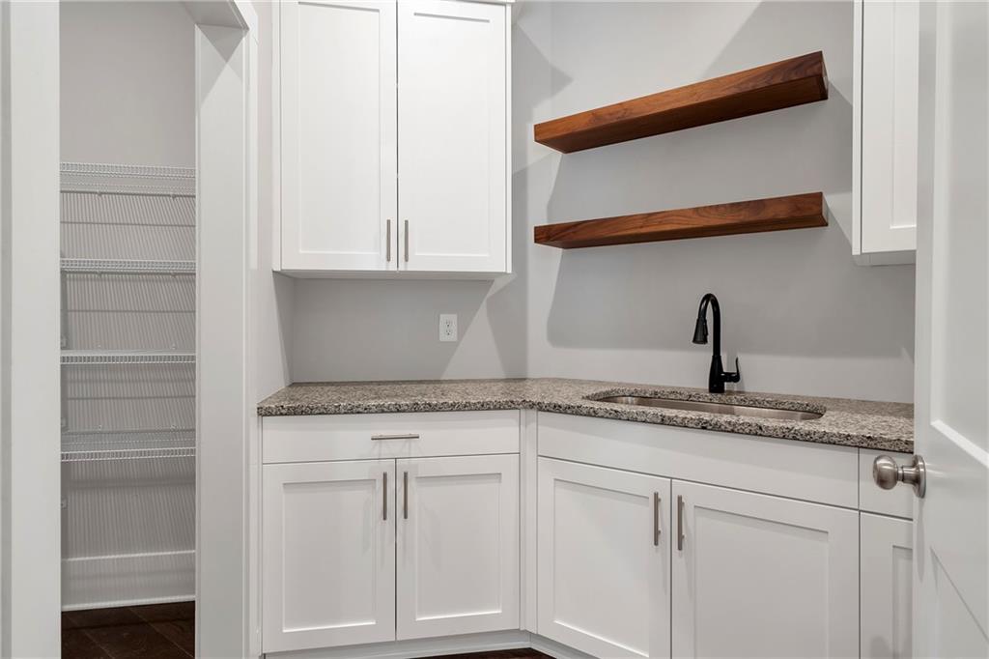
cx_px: 494
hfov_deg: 90.0
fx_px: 494
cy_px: 330
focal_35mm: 18
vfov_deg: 67.3
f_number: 8
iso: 400
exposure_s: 1/4
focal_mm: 18
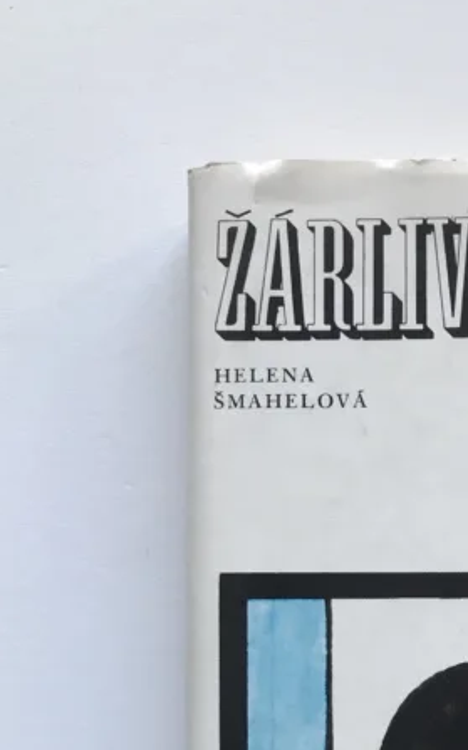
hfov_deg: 18.2
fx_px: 1389
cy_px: 770
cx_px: 557
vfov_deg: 28.2
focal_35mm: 68
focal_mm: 3.99
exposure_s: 1/100
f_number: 1.8
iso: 40
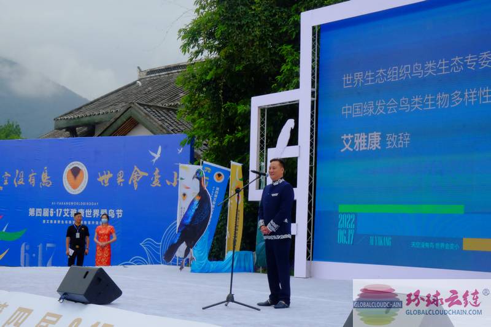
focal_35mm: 64
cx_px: 246
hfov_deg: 31.4
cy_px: 164
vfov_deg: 21.2
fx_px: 873
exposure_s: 1/500
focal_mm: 42.5
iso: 3200
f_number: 22
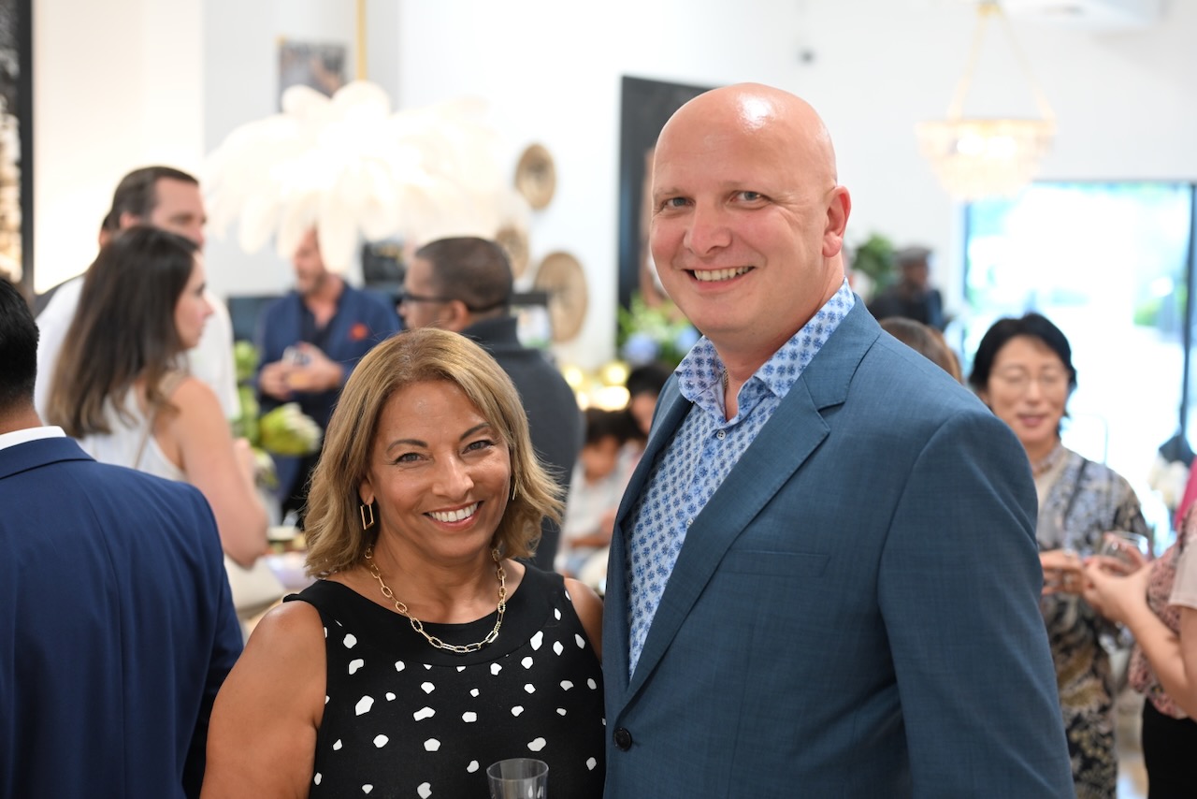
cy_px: 400
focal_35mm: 50
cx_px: 598
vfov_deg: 27.0
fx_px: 1663
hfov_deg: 39.6
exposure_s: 1/60
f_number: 2.8
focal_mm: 50
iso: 900
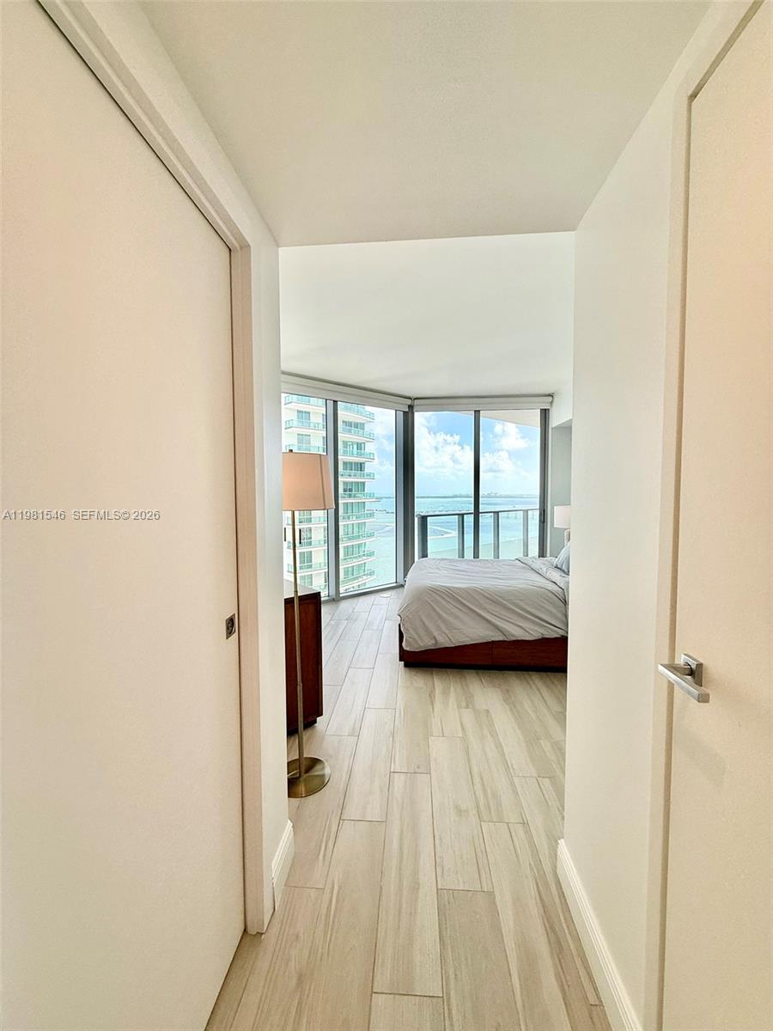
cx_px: 386
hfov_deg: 85.7
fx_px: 417
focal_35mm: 14
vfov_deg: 102.1
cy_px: 516
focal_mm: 2.22
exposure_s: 1/475
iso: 50
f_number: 2.2
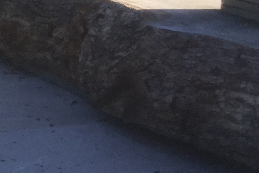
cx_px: -384
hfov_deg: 10.6
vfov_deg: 8.2
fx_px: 1172
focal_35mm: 163
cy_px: -115
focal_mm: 3.3
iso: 25
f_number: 2.4
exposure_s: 1/494
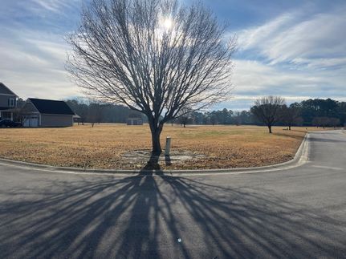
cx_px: 173
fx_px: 260
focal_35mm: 26
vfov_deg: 53.0
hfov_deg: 67.3
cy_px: 130
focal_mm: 5.1
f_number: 1.6
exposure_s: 1/8547
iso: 32
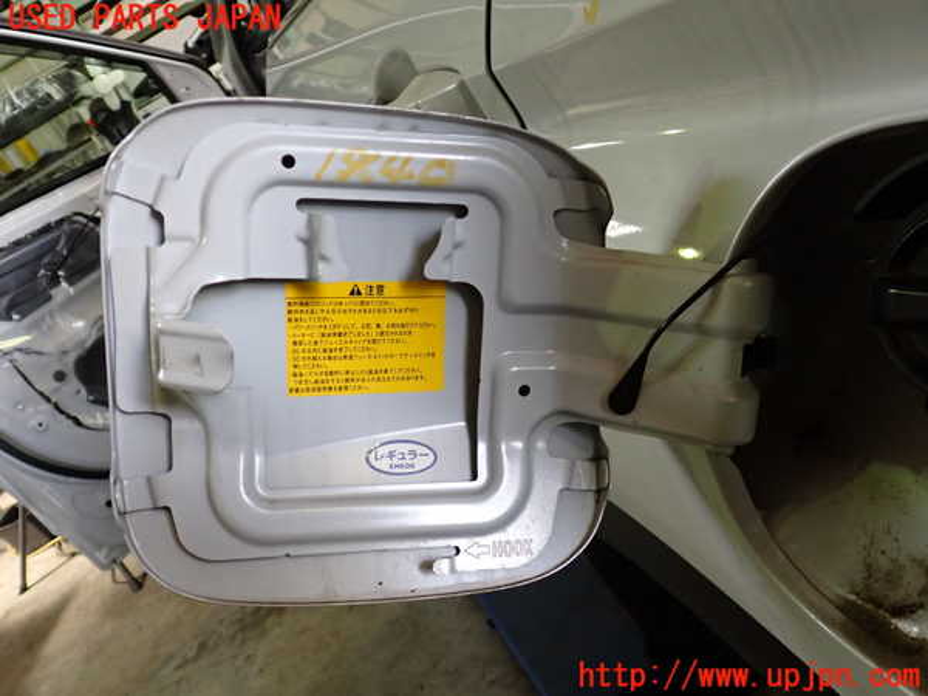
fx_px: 804
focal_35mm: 30
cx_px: 464
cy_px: 348
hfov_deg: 60.0
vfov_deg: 46.8
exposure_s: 1/100
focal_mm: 5.4
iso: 250
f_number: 2.3
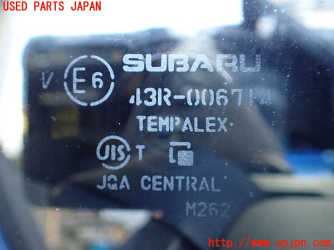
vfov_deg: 46.8
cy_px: 125
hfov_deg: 60.0
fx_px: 289
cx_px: 167
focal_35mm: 30
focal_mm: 5.4
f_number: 2.3
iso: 800
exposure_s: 1/30
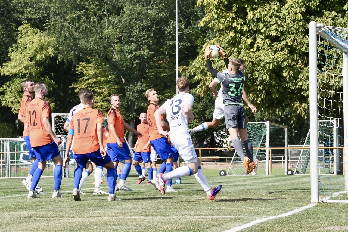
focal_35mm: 140
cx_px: 174
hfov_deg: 14.7
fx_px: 1353
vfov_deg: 9.8
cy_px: 116
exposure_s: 1/1600
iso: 5000
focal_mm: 140
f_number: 16
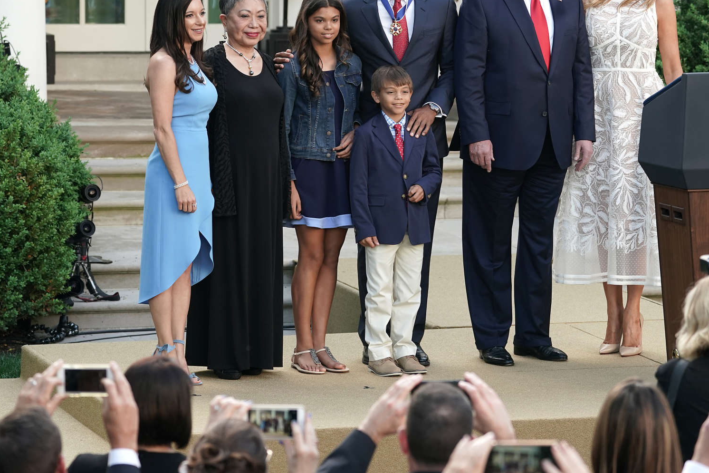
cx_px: 409
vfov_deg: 7.5
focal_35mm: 184
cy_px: 188
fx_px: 3624
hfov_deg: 11.2
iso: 1000
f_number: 5.6
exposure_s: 1/640
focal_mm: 143
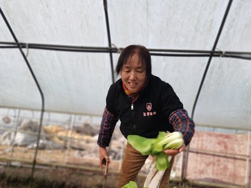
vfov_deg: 41.5
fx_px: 247
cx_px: 125
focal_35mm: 34
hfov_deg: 53.9
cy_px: 118
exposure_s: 1/488
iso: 50
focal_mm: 4.75
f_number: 2.4
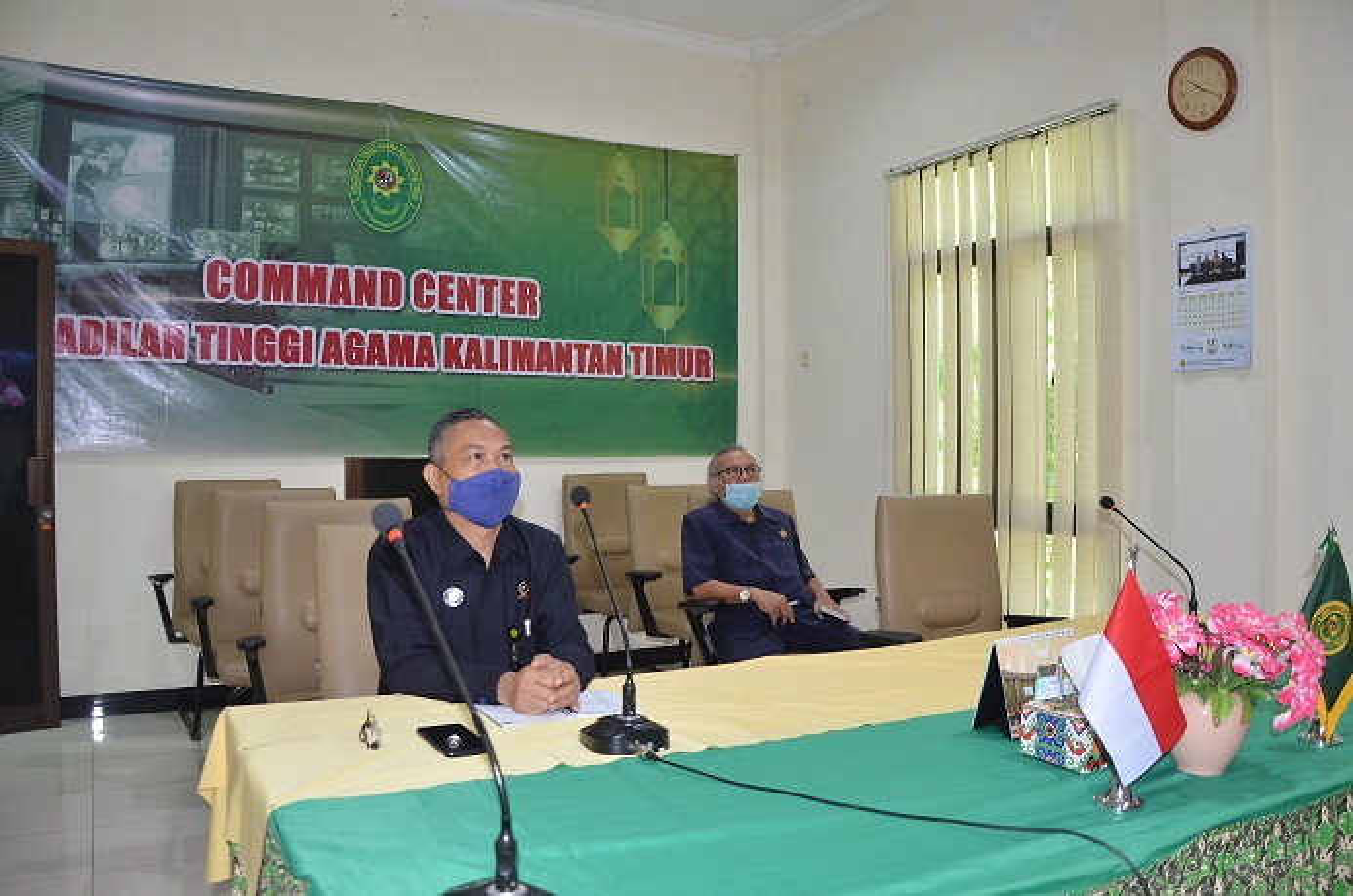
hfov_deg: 33.5
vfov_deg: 22.5
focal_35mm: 60
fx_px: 2250
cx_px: 676
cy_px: 448
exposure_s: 1/60
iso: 1600
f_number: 6.3
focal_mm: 40
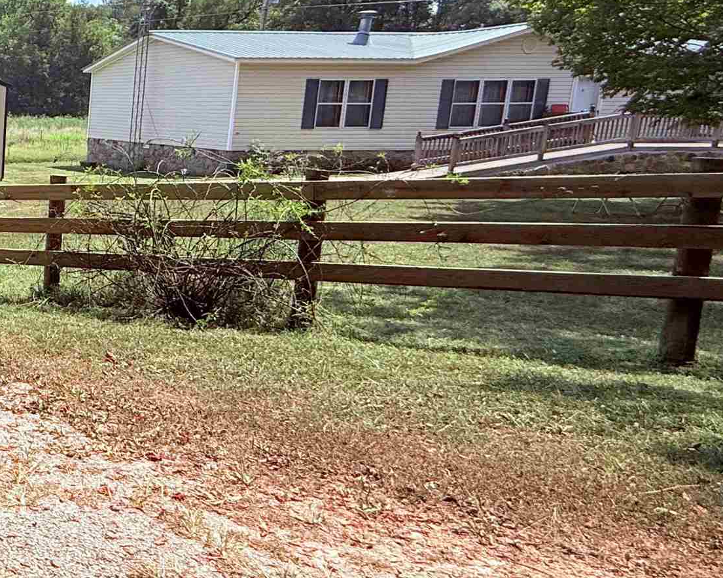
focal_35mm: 38
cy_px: 244
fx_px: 813
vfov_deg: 39.1
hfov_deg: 32.9
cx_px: -254
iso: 50
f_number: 2.2
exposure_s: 1/2611
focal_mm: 2.22
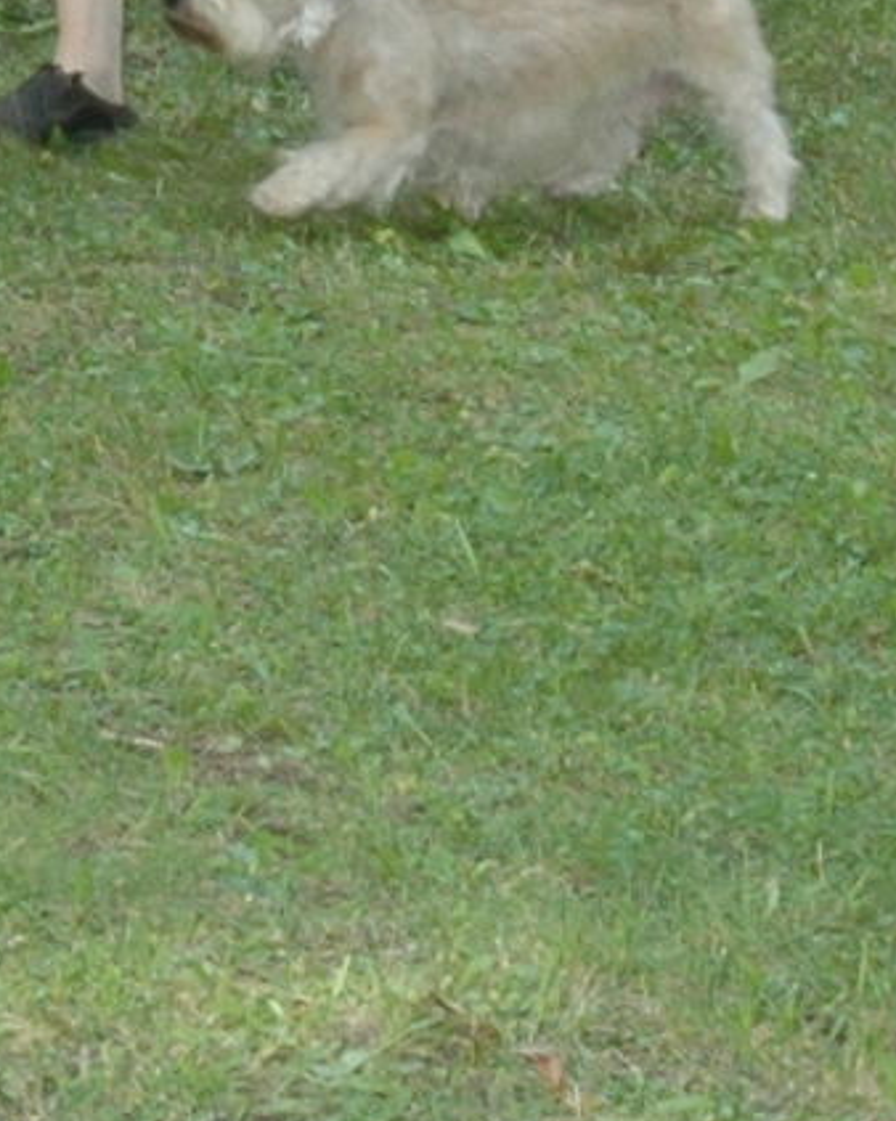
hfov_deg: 5.5
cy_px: -286
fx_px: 9288
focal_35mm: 280
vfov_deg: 6.9
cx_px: 72
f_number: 5.6
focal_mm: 28
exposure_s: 1/125
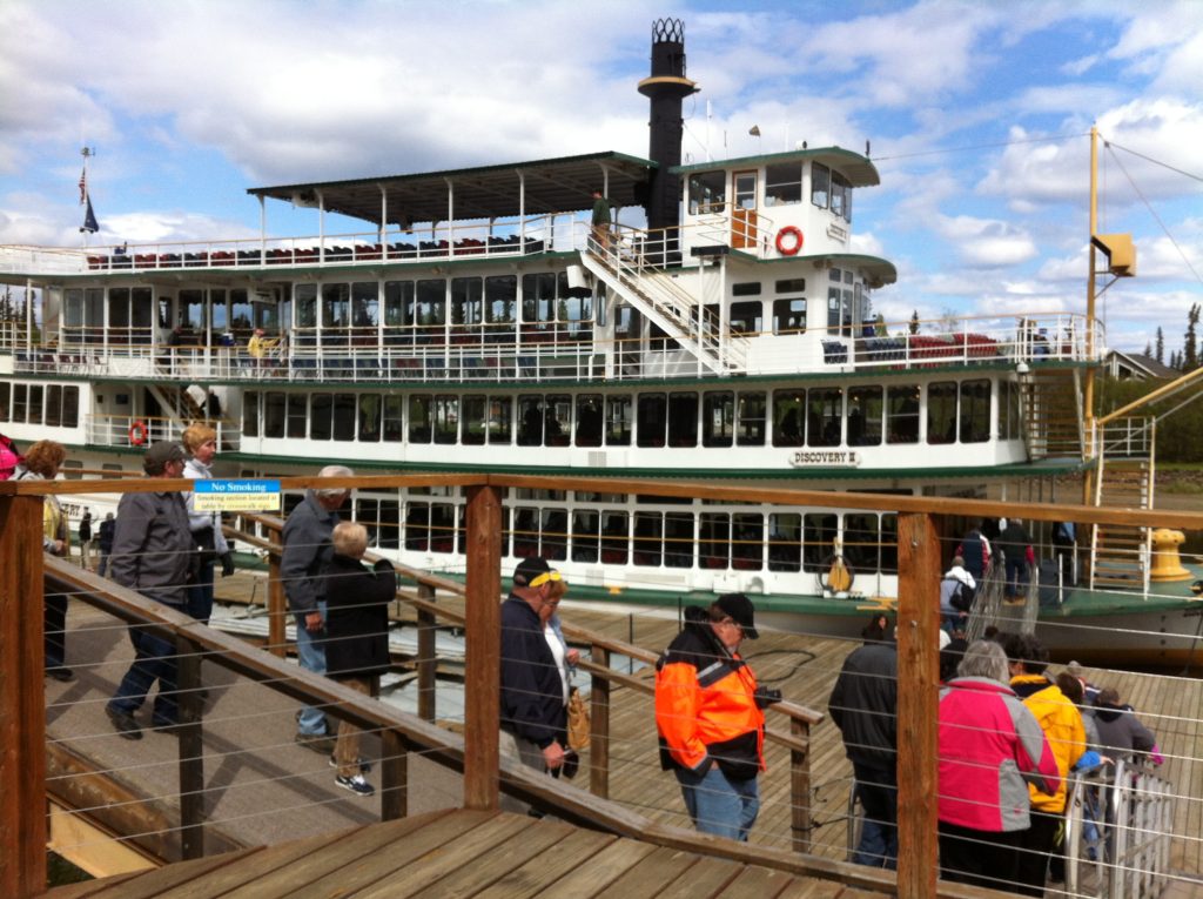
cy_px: 450
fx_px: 1215
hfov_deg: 52.7
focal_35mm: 35
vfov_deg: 40.6
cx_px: 602
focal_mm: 3.85
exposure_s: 1/1436
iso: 80
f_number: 2.8
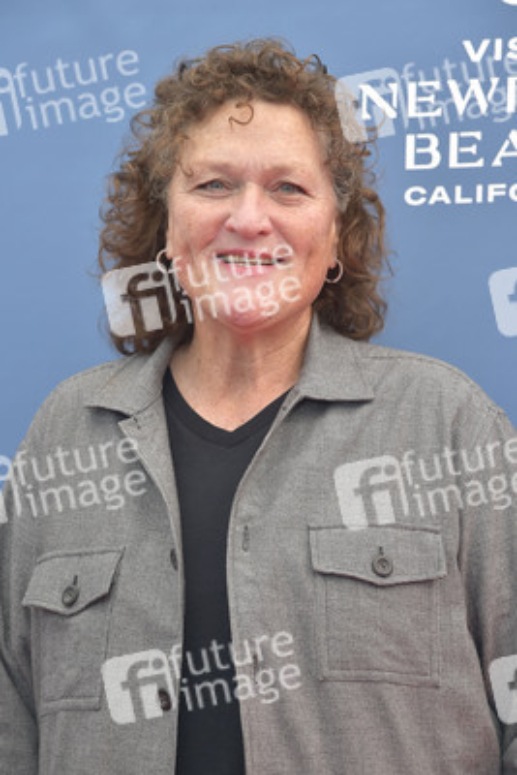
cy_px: 388
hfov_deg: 14.4
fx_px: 2045
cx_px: 258
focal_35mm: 95
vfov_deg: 21.5
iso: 250
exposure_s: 1/250
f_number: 7.1
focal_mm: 95
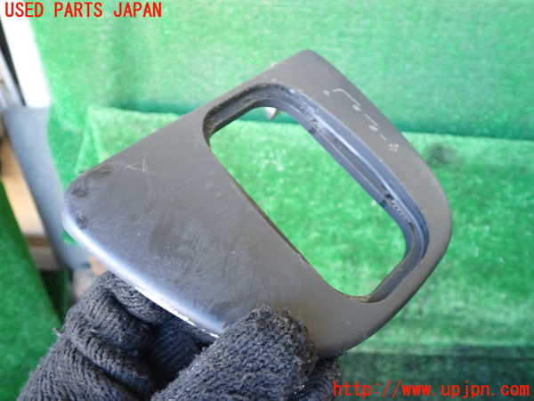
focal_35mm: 30
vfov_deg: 46.8
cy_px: 200
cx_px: 267
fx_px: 463
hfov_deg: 60.0
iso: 400
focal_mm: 5.4
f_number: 2.3
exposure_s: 1/30
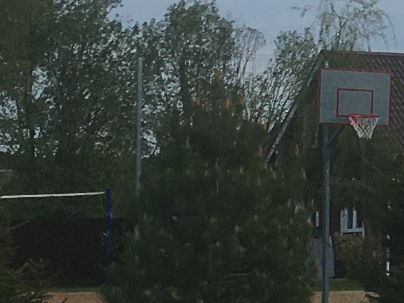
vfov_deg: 7.6
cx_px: 1079
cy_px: 68
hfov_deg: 8.9
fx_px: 2264
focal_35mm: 194
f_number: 2.2
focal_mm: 4.15
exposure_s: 1/646
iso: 25
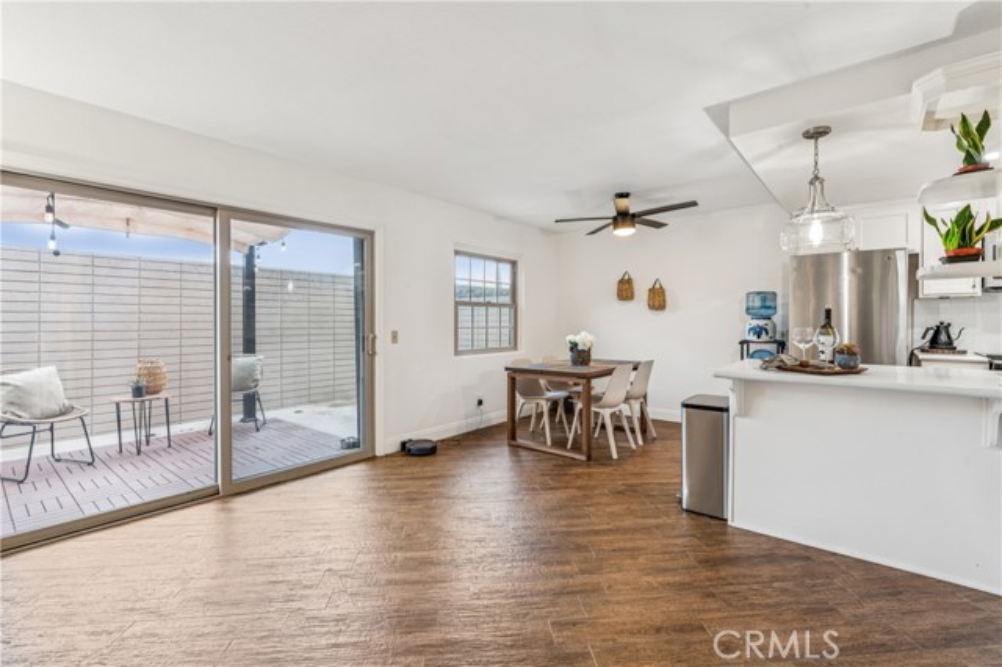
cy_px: 334
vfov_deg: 73.7
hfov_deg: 96.8
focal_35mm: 16
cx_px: 501
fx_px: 445
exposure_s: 1/1.67
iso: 100
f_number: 13
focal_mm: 16
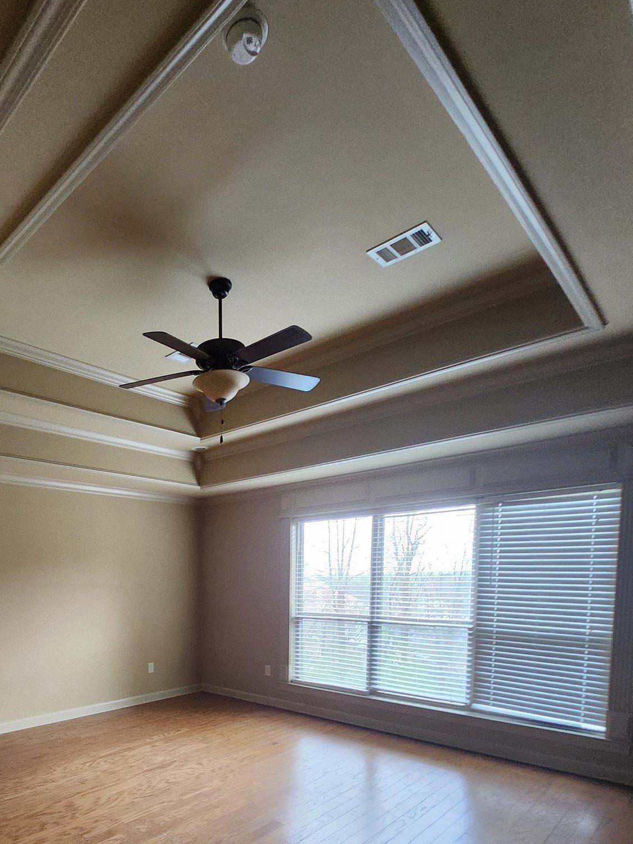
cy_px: 624
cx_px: 188
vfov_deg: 76.3
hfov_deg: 63.5
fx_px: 488
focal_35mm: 20
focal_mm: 1.74
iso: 320
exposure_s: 1/30
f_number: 2.2
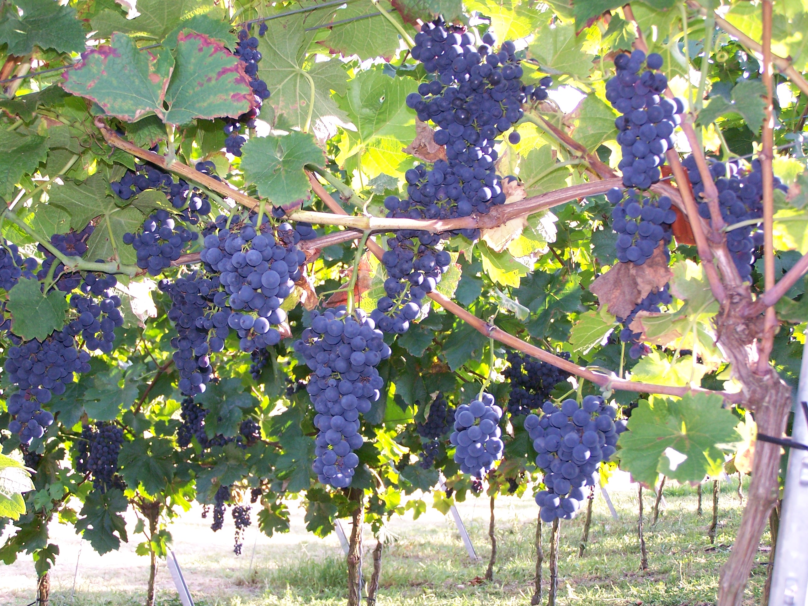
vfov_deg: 24.8
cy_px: 303
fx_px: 1377
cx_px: 404
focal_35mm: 59
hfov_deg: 32.7
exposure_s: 1/100
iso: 140
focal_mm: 9.8
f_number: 3.1
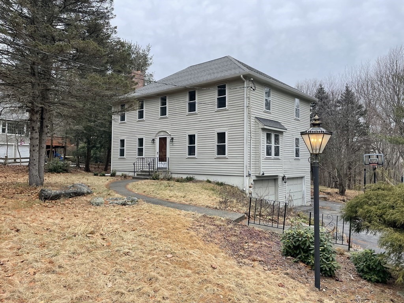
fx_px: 303
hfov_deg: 67.3
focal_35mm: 26
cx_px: 202
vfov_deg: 53.1
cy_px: 152
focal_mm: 4.2
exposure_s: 1/729
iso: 32
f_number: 1.6
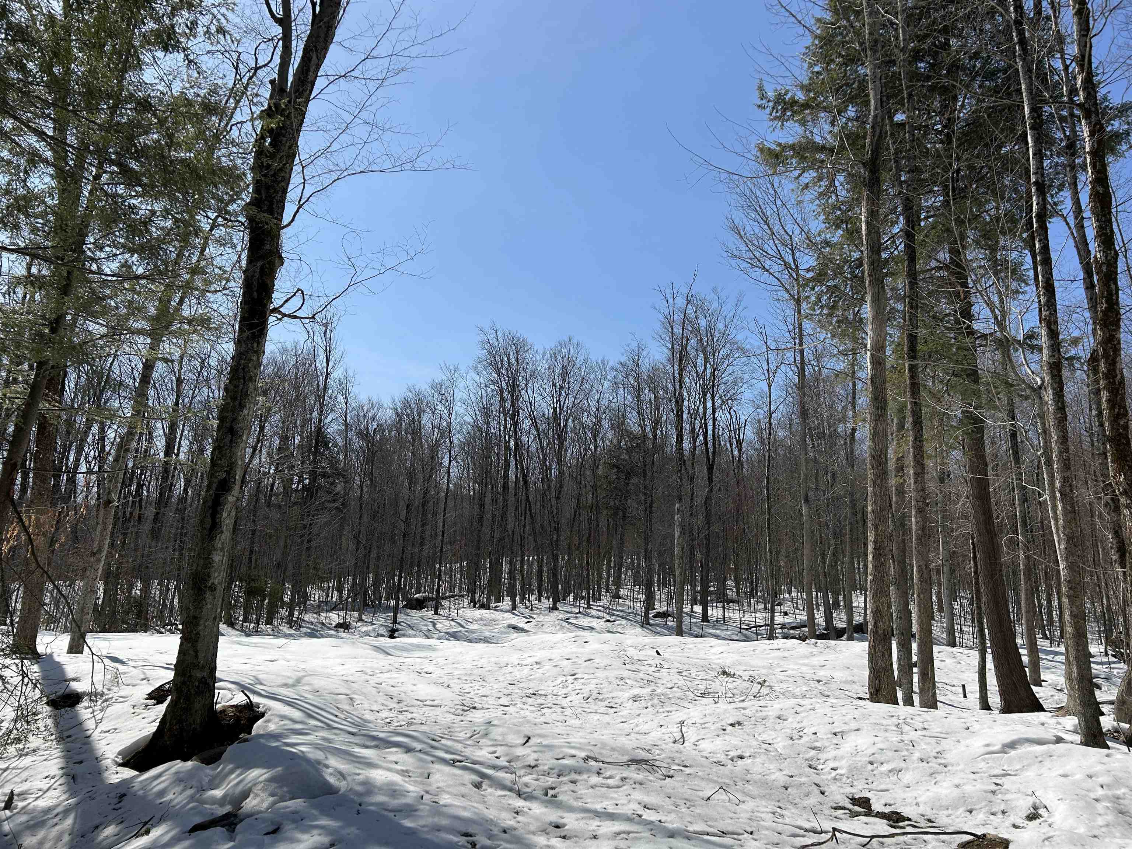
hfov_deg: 67.3
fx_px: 850
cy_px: 424
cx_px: 566
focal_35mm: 26
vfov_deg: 53.1
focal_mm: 5.7
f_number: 1.5
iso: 50
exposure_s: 1/8000
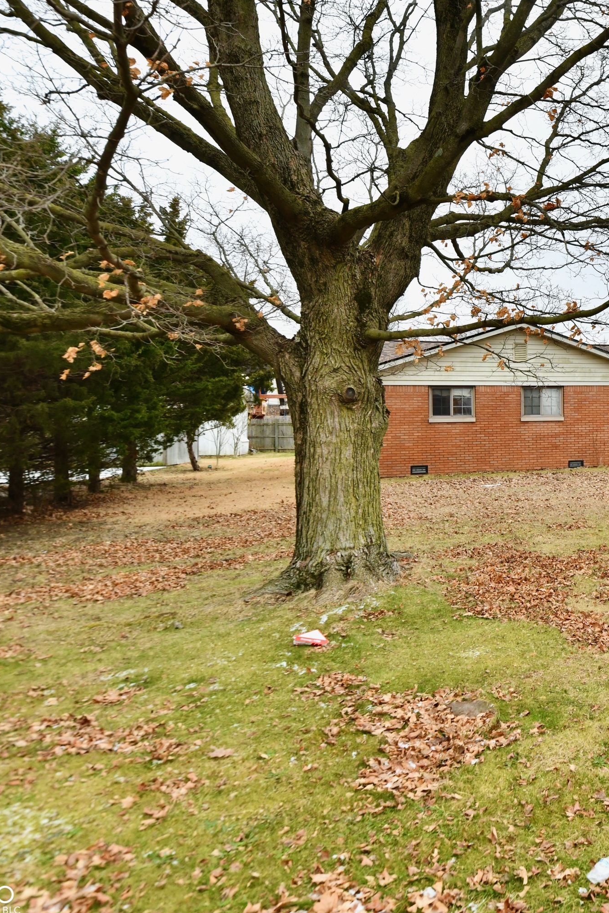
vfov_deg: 63.7
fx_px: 736
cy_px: 462
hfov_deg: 38.2
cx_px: 651
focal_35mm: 29
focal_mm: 19
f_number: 8
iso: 640
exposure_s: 1/250
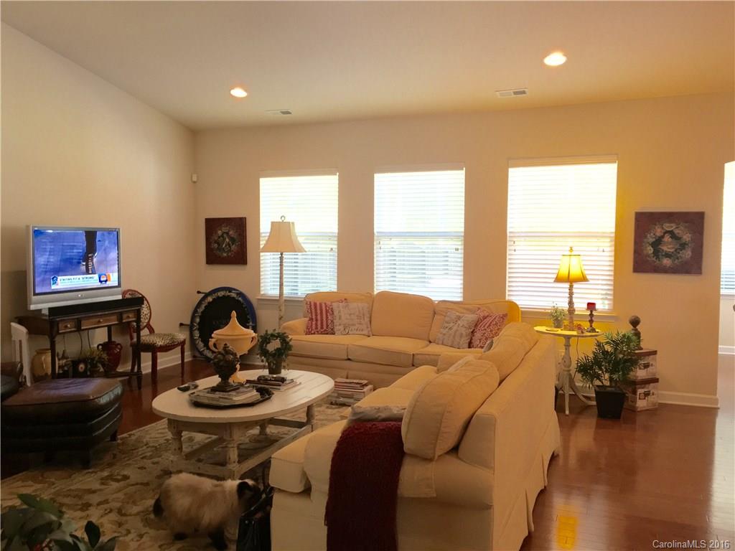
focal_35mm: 29
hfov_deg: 61.7
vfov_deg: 48.2
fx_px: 616
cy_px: 276
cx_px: 368
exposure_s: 1/30
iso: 50
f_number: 2.2
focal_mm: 4.15
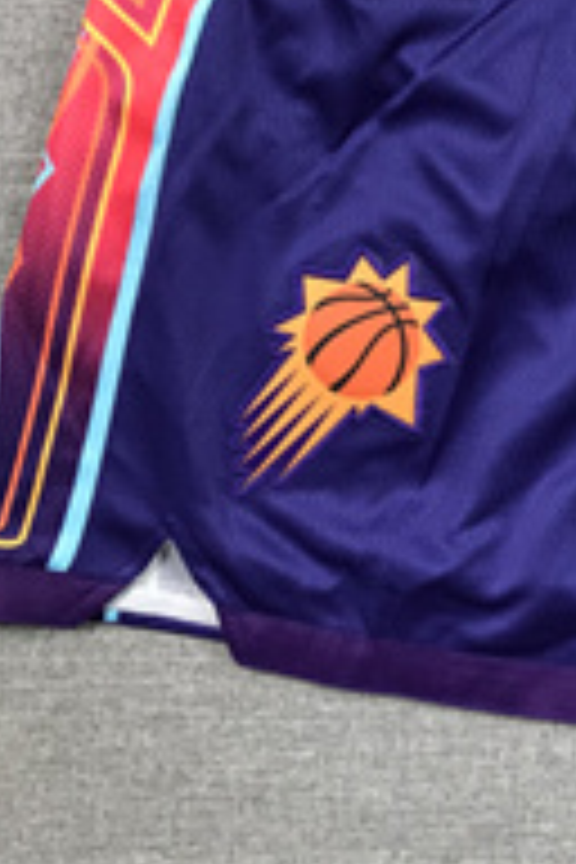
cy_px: 25
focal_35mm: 76
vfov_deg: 25.5
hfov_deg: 16.5
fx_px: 1824
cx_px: 842
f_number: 1.8
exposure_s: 1/50
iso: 25
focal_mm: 3.99
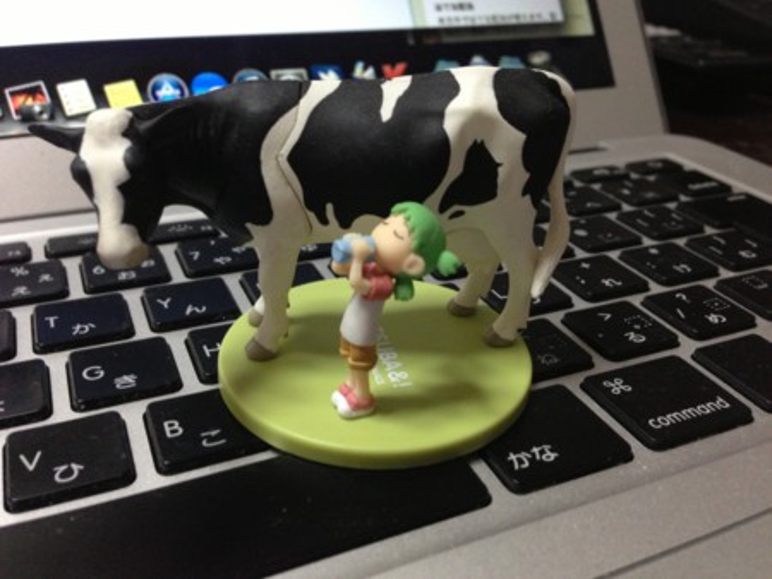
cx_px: 386
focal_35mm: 33
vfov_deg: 43.0
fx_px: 736
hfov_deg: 55.3
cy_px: 290
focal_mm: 4.13
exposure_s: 1/20
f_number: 2.4
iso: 320
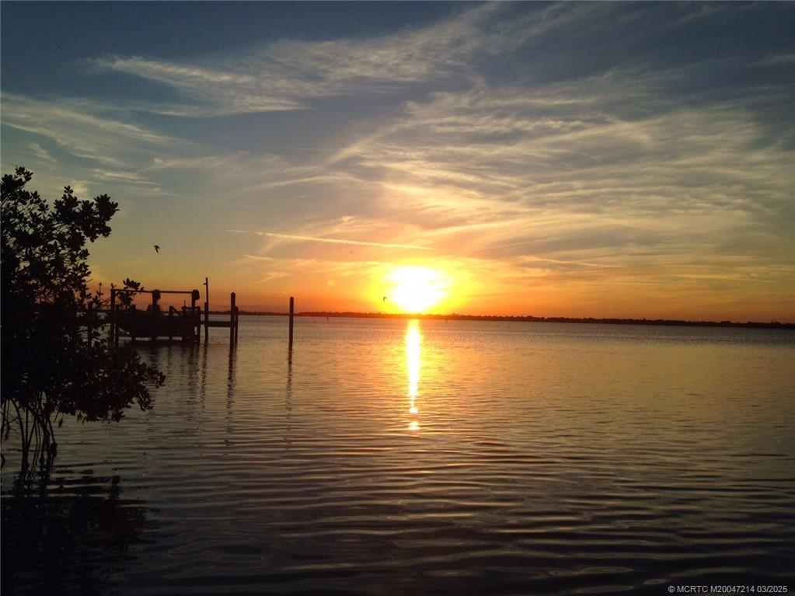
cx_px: 398
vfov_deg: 42.9
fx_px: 758
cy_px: 298
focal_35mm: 33
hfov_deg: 55.4
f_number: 2.4
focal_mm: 4.12
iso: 50
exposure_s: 1/2008
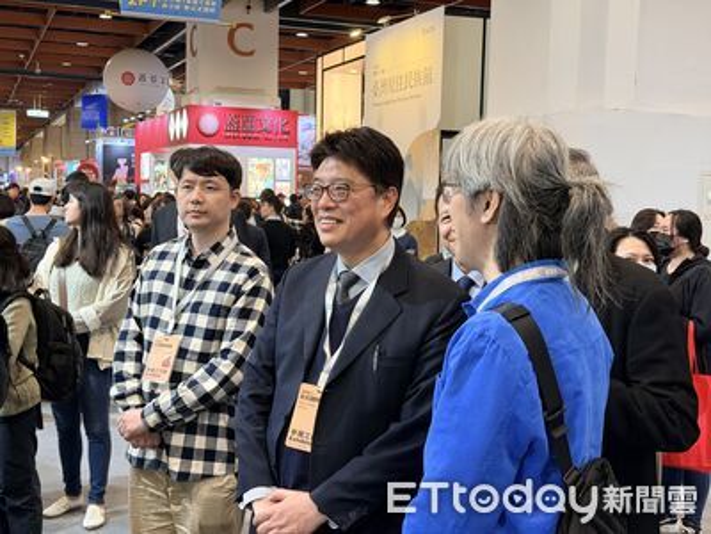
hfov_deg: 39.7
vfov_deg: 30.3
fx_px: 986
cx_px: 356
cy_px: 267
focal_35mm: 48
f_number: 1.78
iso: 100
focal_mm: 6.76
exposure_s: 1/60
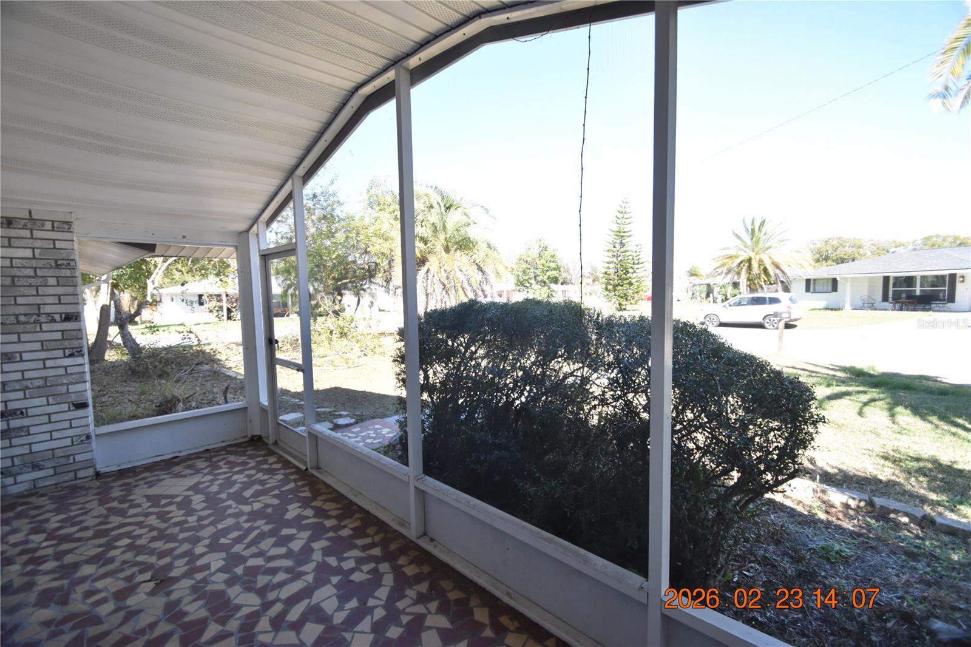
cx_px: 486
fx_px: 404
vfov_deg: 77.3
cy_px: 324
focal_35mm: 15
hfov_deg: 100.4
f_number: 3.5
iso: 800
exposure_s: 1/750
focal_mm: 10
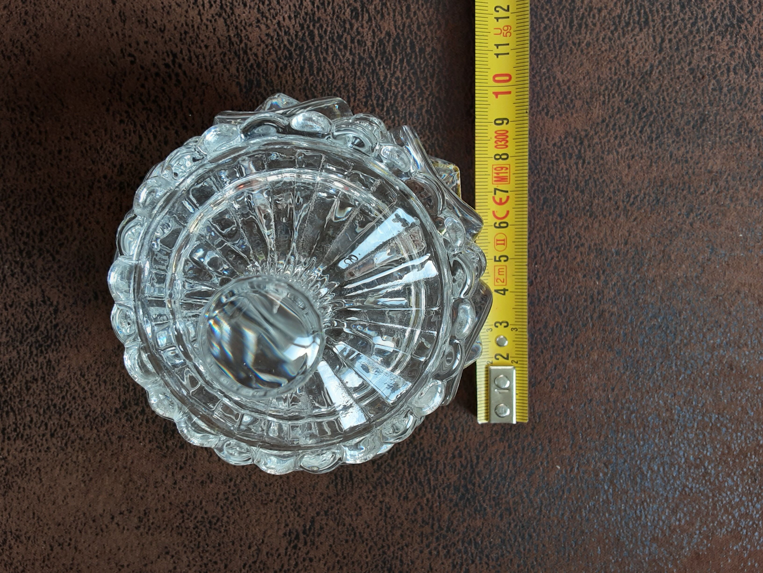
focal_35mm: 28
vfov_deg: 49.7
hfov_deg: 63.4
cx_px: 382
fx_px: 617
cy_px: 286
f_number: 1.9
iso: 40
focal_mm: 2.9
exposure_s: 1/50
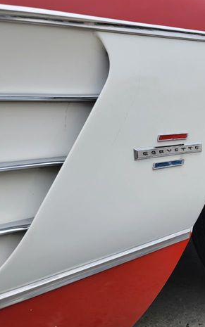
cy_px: 162
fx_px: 313
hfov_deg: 33.7
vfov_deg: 55.3
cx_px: 197
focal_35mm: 35
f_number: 1.8
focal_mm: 6.7
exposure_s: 1/492
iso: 16
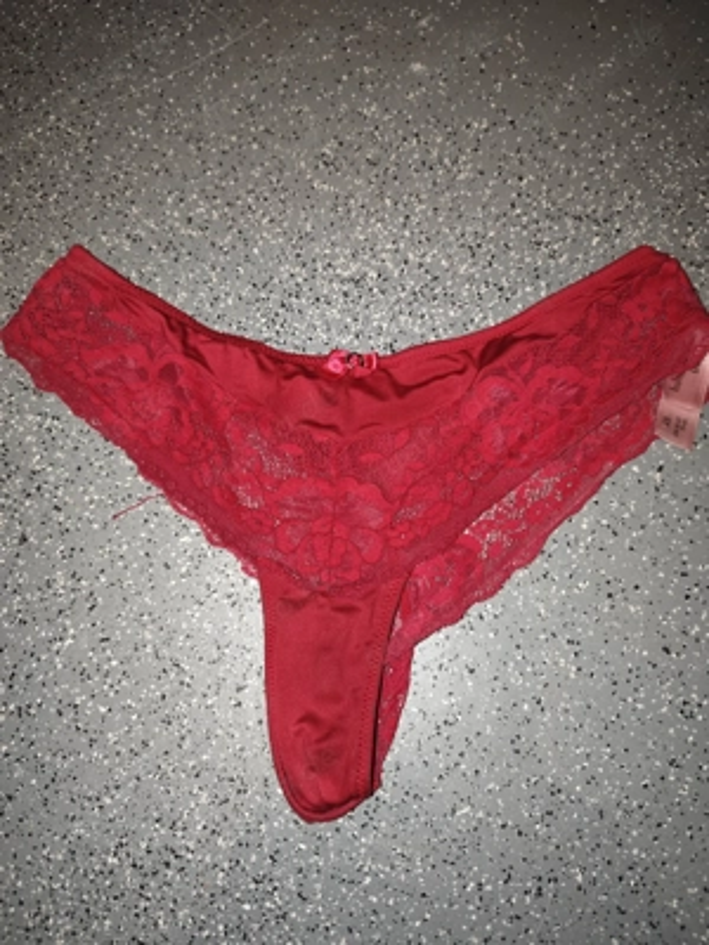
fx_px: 628
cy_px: 472
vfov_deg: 73.9
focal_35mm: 23
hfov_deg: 58.9
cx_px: 354
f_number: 1.6
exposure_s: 1/50
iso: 640
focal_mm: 6.55
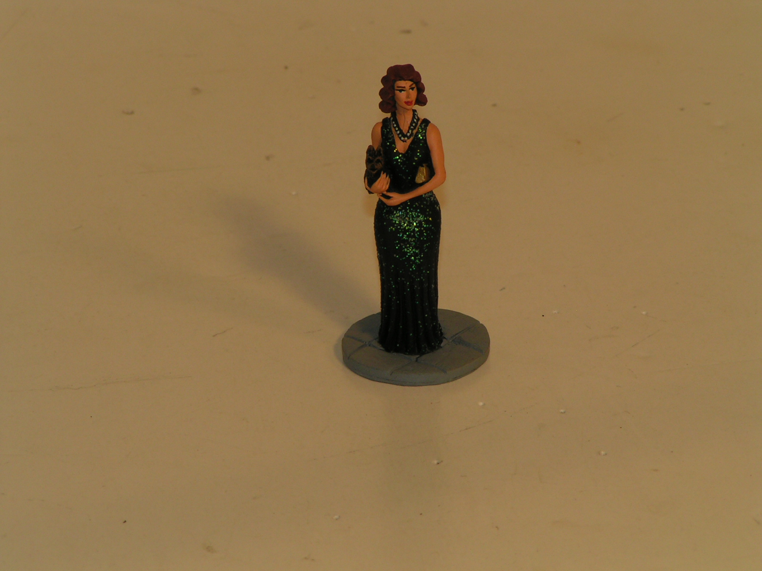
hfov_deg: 8.0
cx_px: 381
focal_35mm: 247
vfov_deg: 6.0
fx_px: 5437
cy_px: 286
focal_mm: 37.8
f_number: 5.6
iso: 50
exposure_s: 1/250
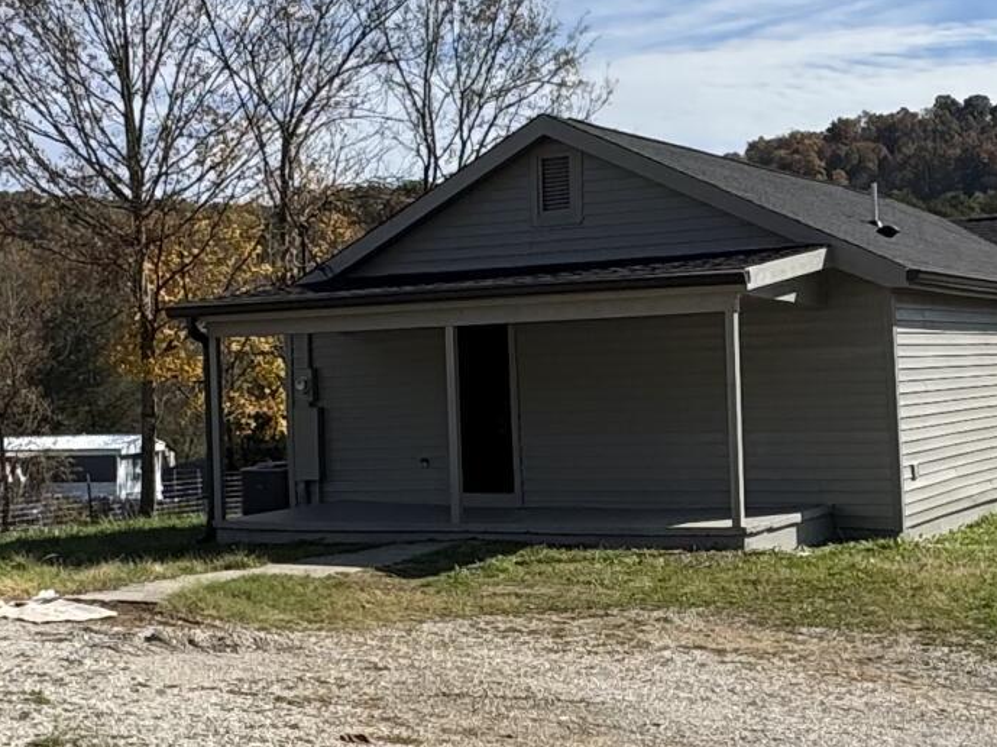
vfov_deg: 24.0
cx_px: 567
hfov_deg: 31.7
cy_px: 372
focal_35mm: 61
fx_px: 1756
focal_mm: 2.22
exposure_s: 1/2674
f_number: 2.2
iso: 50
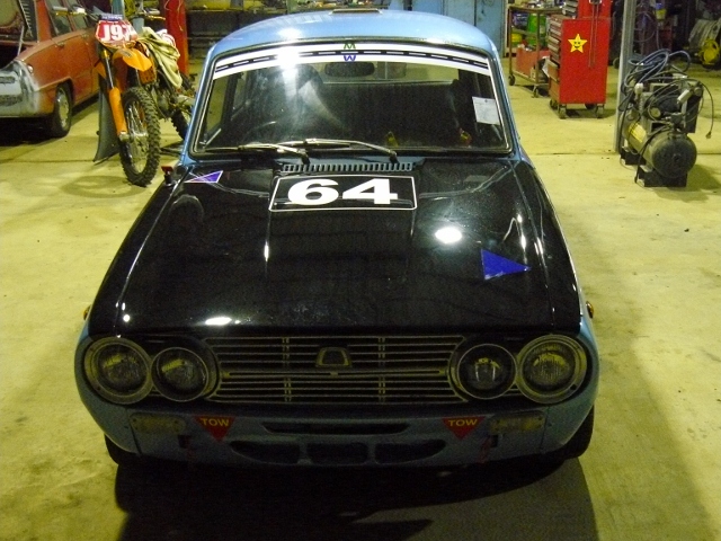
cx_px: 360
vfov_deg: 33.6
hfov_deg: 43.9
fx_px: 896
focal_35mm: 43
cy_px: 270
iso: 800
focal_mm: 7.1
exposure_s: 1/25
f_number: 2.8
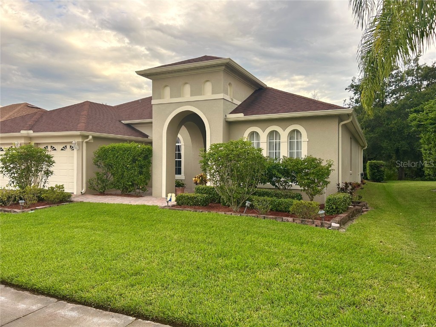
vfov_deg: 53.1
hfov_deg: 67.3
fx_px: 327
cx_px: 218
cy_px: 164
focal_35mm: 26
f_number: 1.5
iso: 50
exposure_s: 1/352
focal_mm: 5.7
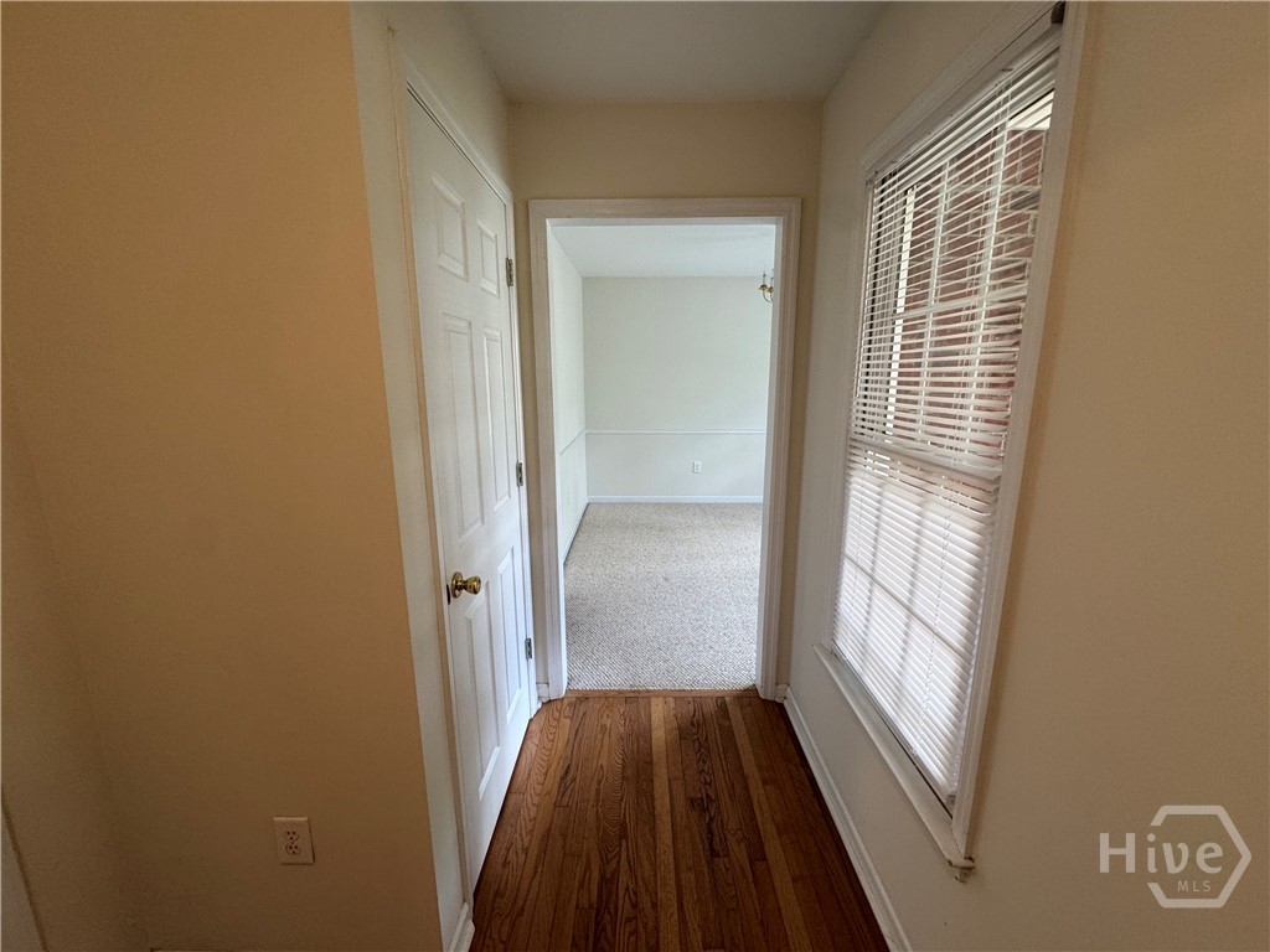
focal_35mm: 14
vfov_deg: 85.7
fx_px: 514
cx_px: 635
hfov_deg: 102.1
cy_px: 476
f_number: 2.2
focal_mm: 2.22
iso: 200
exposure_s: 1/60
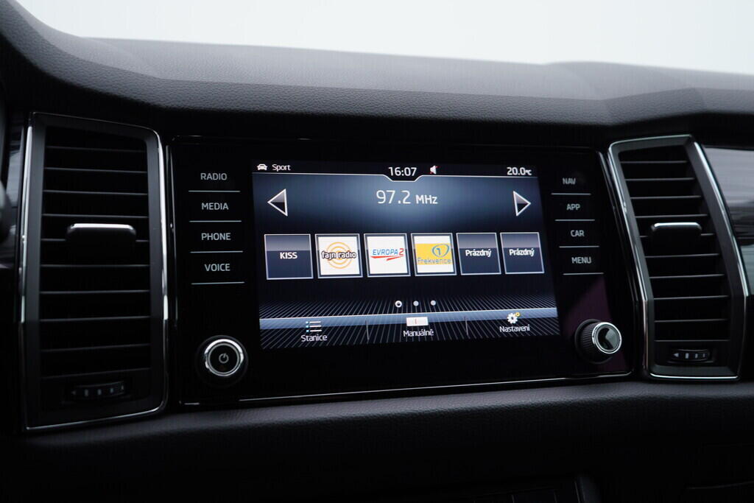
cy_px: 252
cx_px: 377
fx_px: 754
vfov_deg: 36.9
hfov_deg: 53.1
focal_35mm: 36
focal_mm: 24
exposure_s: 1/60
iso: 125
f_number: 3.5
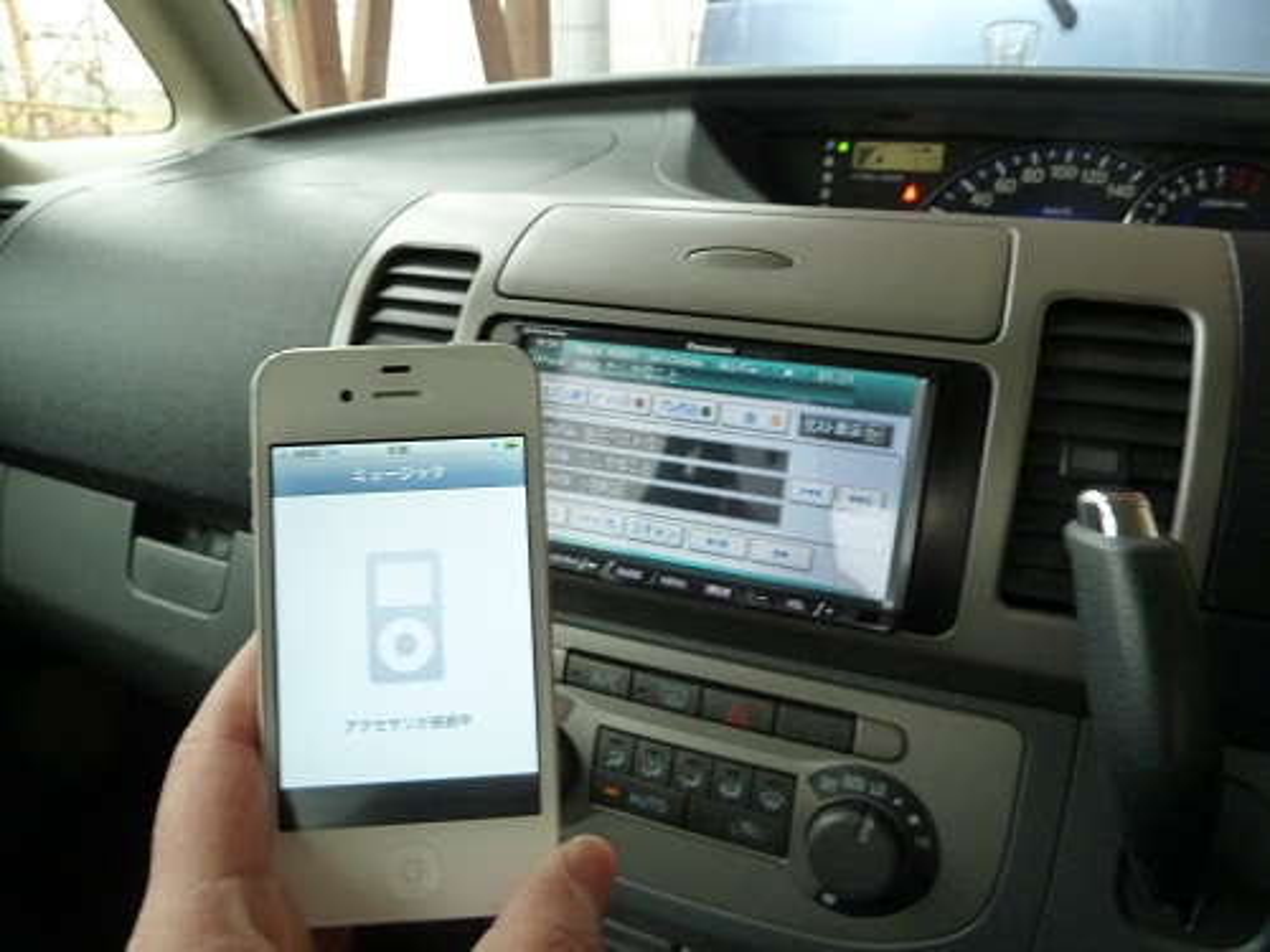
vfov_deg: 54.9
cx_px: 635
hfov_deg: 69.4
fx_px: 917
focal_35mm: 25
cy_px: 476
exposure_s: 1/30
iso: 250
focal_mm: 4.1
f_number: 3.3
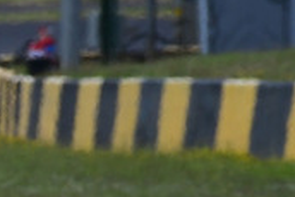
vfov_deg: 0.4
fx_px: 28606
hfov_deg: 0.6
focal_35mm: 3488
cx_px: -377
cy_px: 272
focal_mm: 500
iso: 640
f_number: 13
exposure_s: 1/640
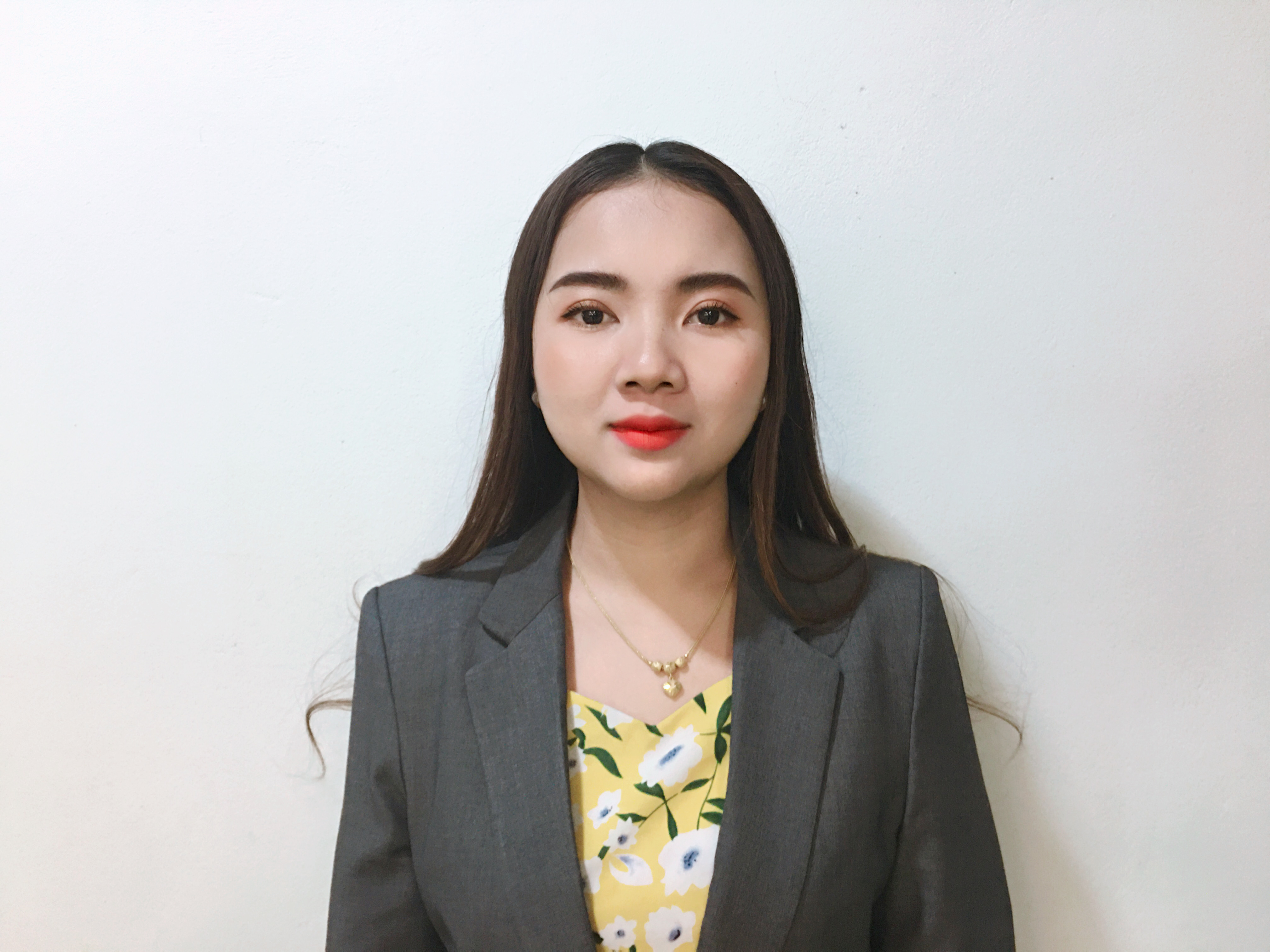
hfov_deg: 61.7
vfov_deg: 48.2
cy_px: 476
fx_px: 1064
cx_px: 635
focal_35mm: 29
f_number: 2.2
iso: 80
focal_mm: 4.15
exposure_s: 1/10
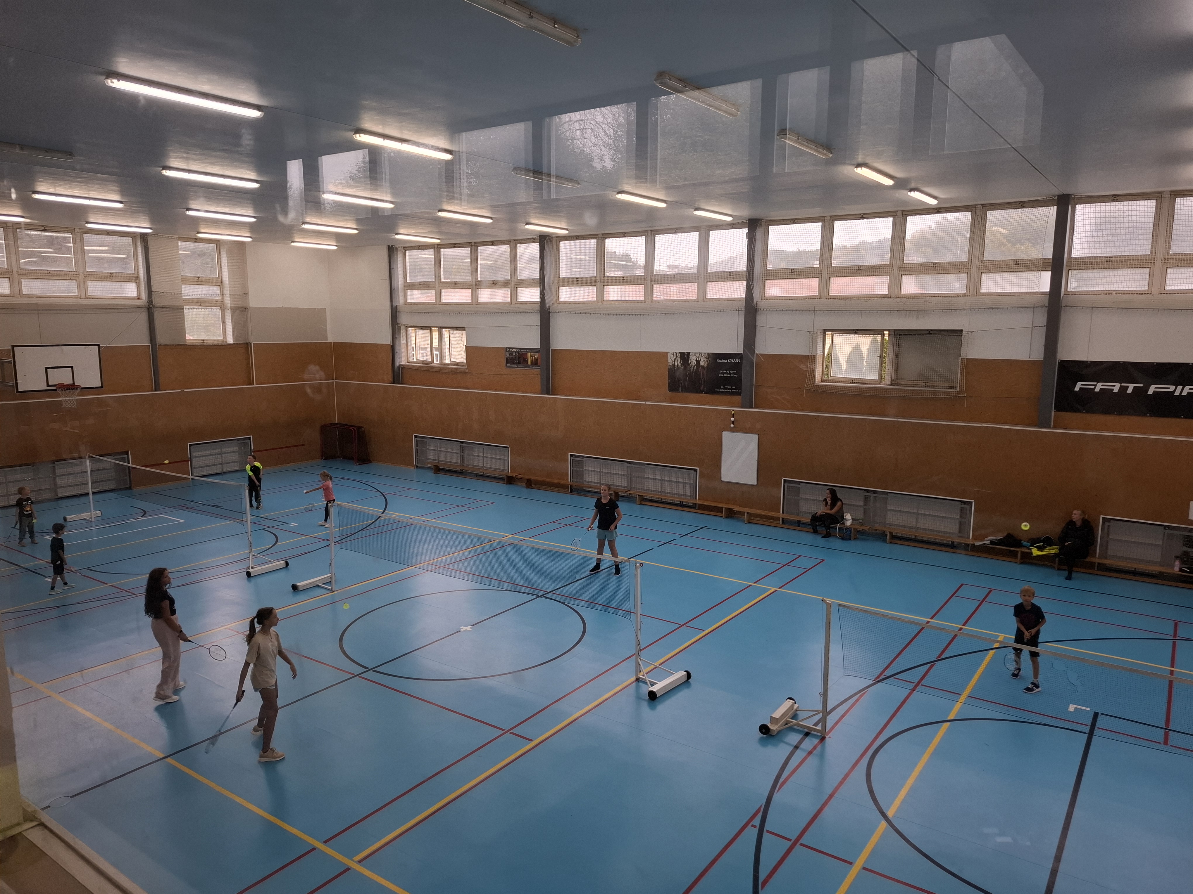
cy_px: 447
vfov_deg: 58.9
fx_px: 793
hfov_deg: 73.9
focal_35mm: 23
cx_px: 596
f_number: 1.8
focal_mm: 5.54
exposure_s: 1/120
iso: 80
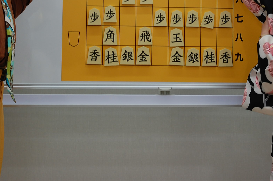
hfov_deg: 18.6
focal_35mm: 110
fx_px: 833
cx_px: 144
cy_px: 11
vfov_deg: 12.3
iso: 200
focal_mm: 38
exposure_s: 1/50
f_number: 4.2
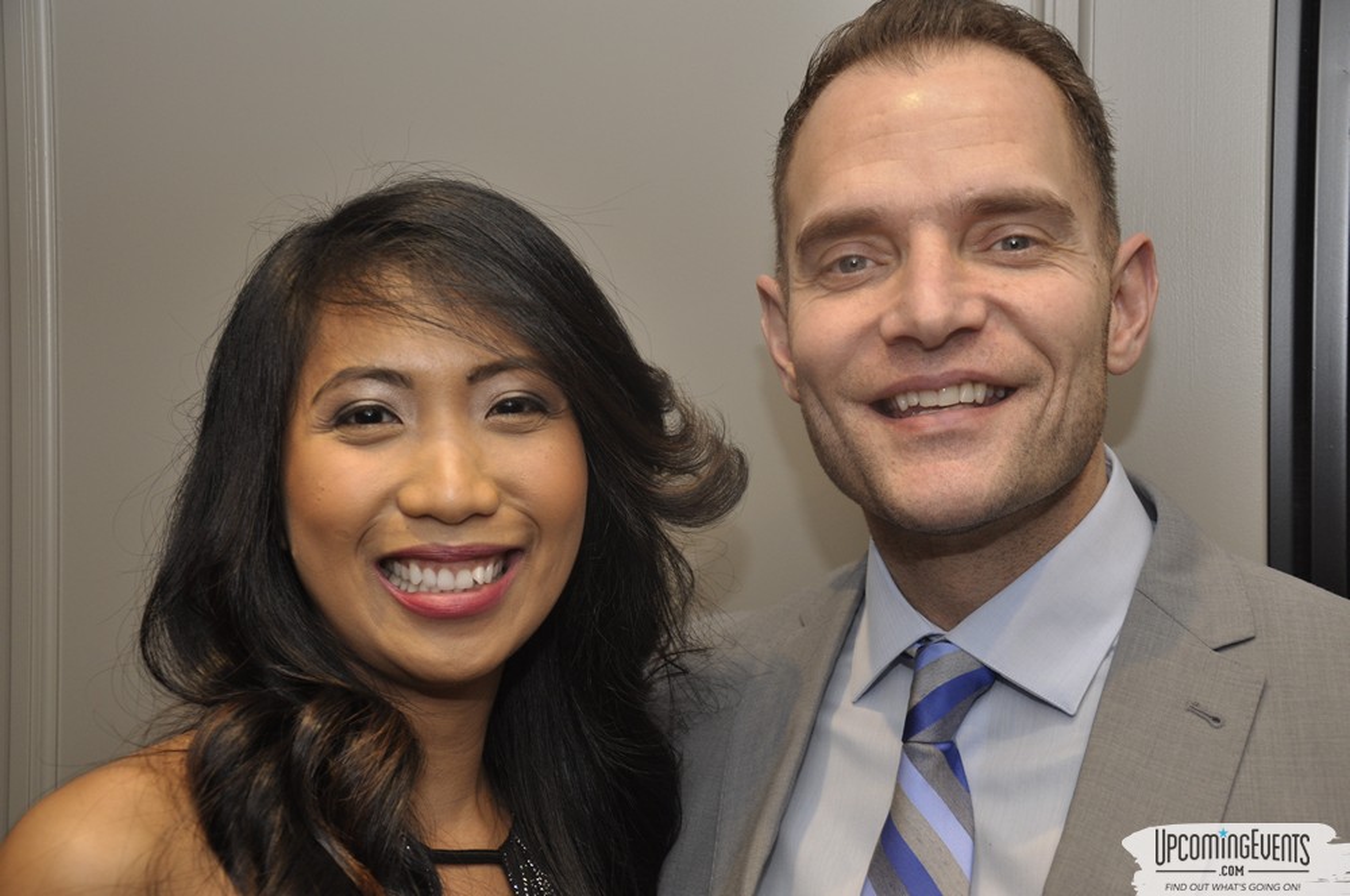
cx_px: 675
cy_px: 448
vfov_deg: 21.5
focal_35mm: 63
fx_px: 2359
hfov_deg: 31.9
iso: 400
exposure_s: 1/60
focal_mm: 42
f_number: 4.8
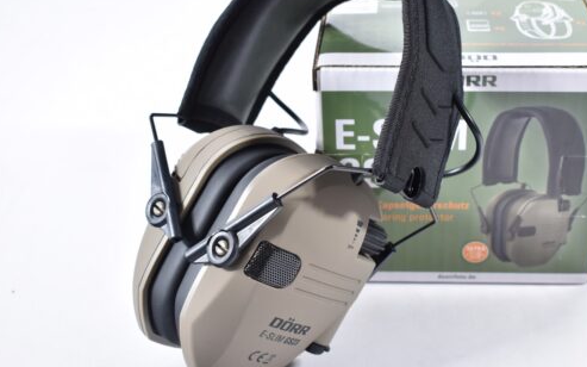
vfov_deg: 22.5
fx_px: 922
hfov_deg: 35.2
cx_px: 349
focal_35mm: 58
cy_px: 167
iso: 640
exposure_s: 1/40
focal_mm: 31
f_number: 5
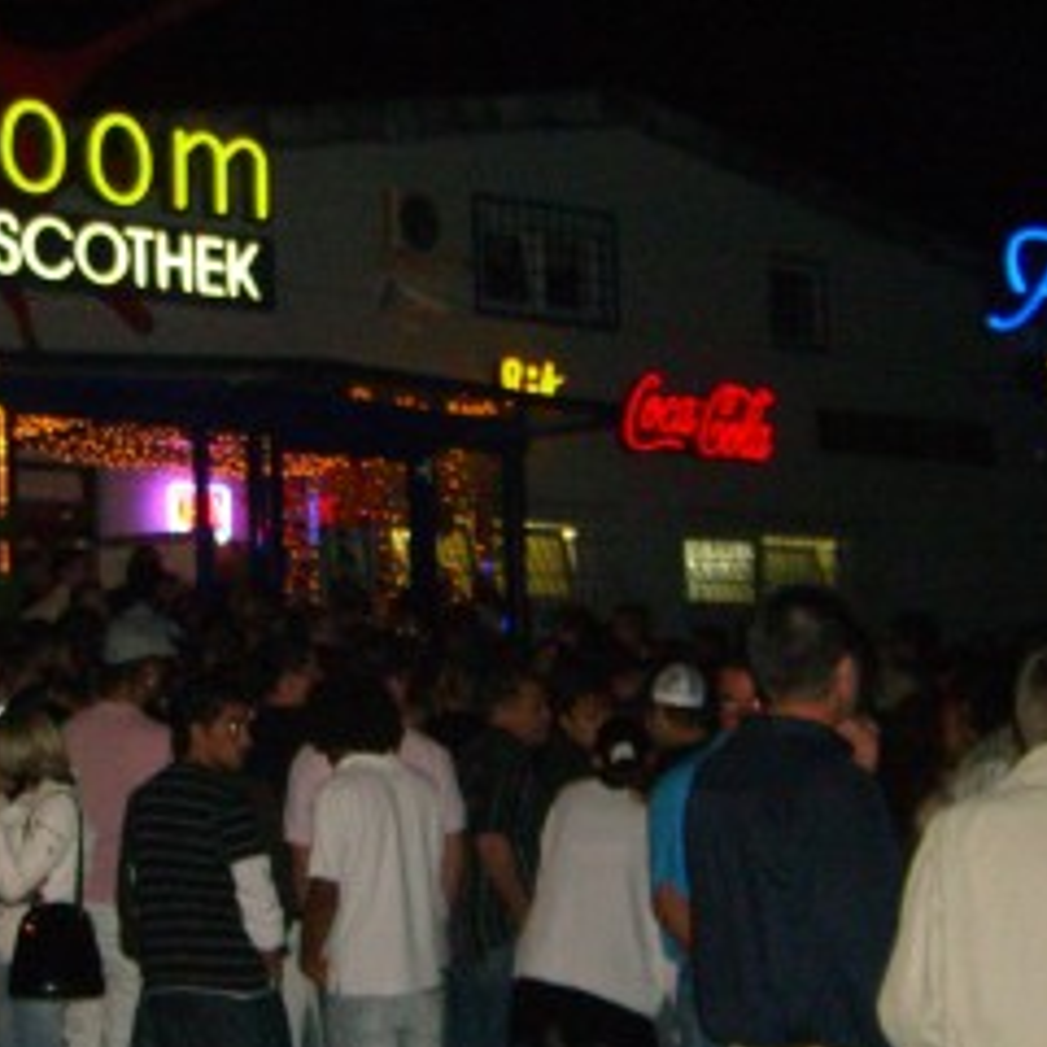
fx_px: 2874
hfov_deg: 20.6
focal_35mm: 84
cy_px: 593
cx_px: 345
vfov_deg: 20.6
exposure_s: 1/60
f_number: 2.8
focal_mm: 7.9
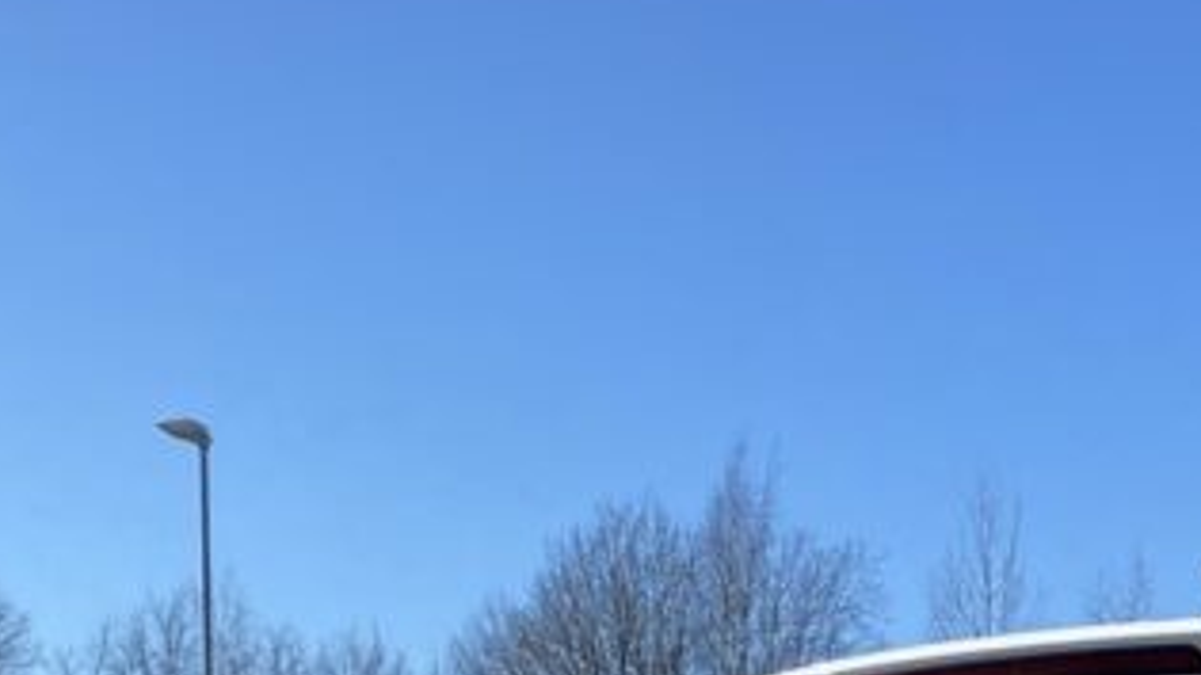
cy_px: 1346
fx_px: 2929
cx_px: 1434
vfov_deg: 11.8
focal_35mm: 92
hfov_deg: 21.5
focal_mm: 4.25
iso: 32
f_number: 1.8
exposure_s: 1/2688
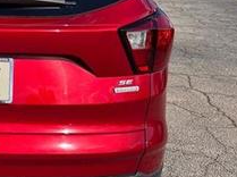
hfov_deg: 29.5
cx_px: -33
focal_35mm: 58
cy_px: 45
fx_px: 396
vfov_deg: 24.9
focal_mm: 6.86
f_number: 1.78
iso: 80
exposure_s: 1/3472
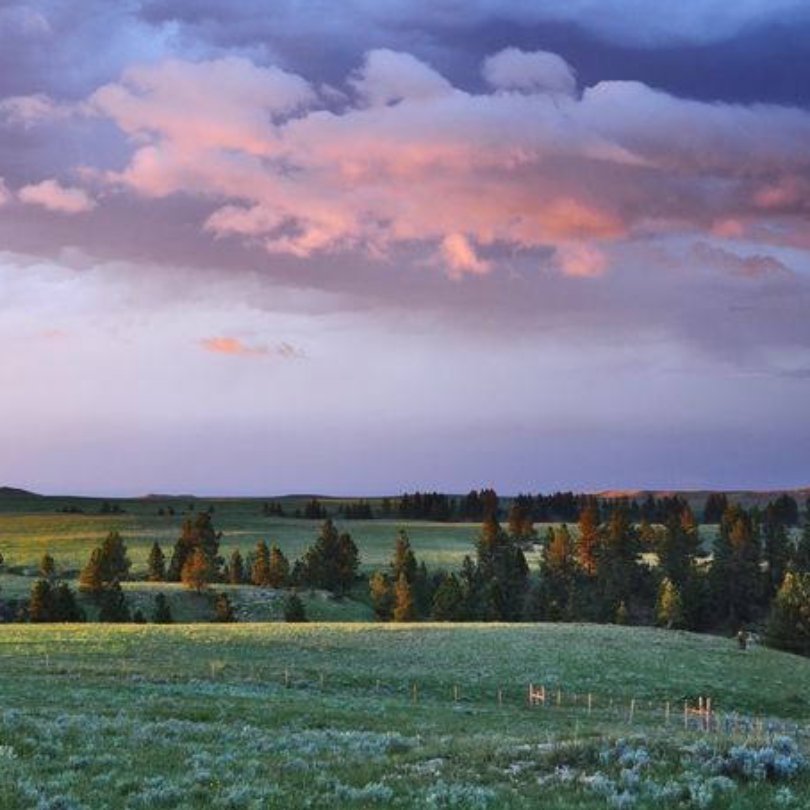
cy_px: 403
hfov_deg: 25.3
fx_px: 1791
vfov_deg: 25.5
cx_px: 239
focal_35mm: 68
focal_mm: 35
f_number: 5.6
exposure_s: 1/60
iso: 400
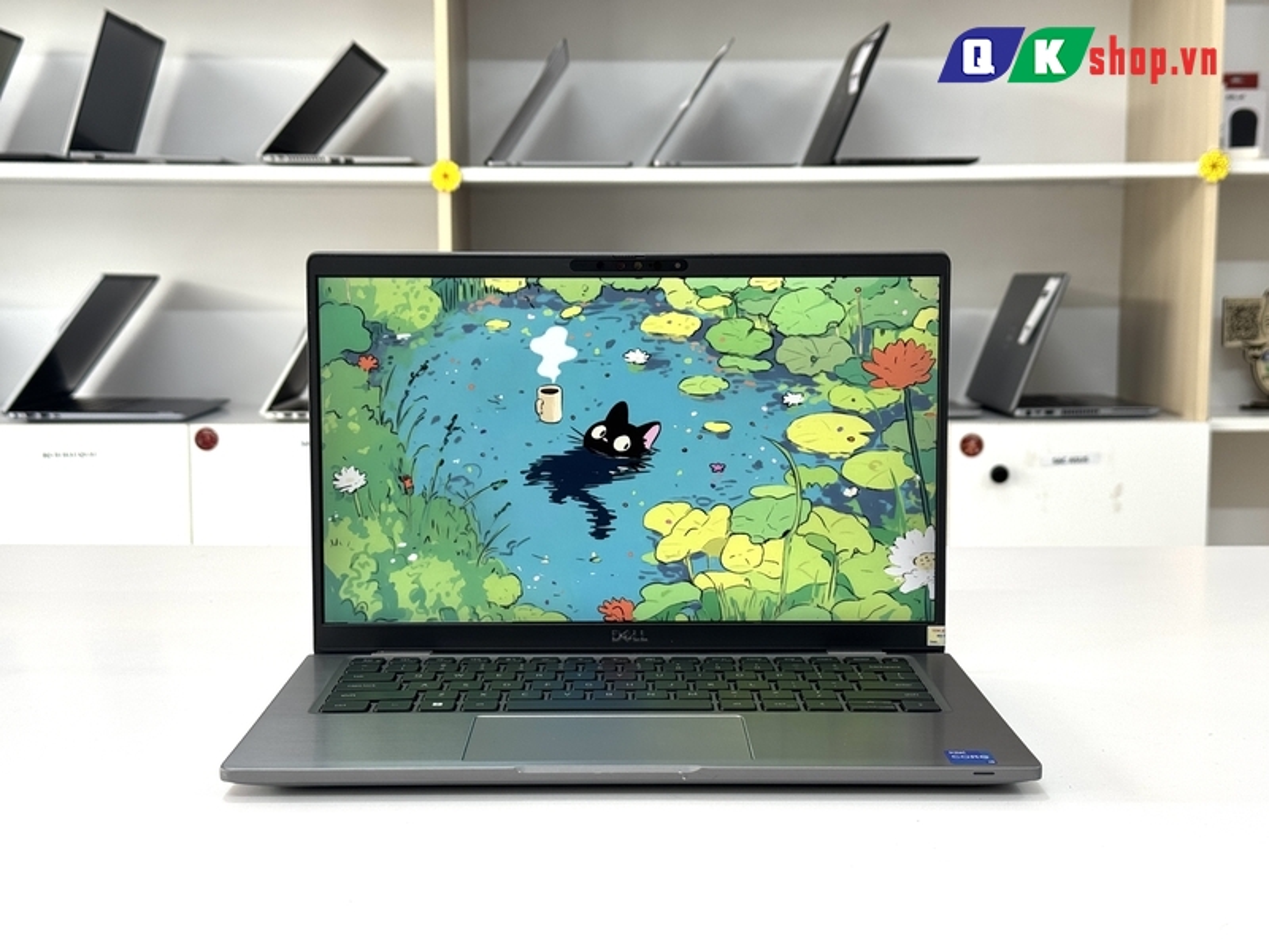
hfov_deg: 39.7
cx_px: 634
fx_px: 1760
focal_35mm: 48
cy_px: 476
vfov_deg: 30.3
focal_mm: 6.76
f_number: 1.78
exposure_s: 1/132
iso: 64
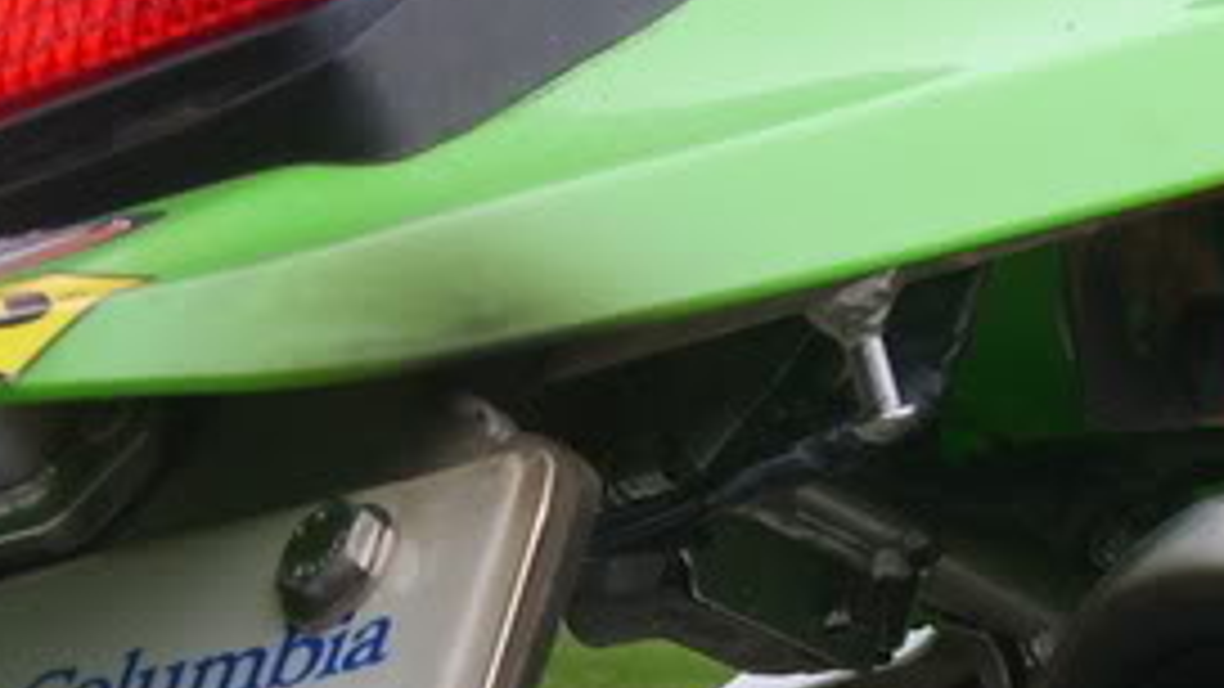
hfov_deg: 19.0
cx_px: 904
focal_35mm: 112
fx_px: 3635
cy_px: 701
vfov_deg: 10.7
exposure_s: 1/180
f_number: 2.8
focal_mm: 5.8
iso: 50
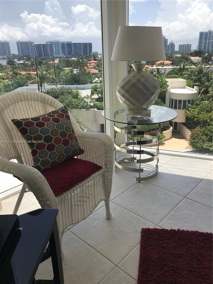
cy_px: 142
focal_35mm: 28
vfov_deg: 63.4
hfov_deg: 49.7
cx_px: 106
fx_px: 230
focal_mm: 3.99
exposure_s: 1/553
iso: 20
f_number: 1.8
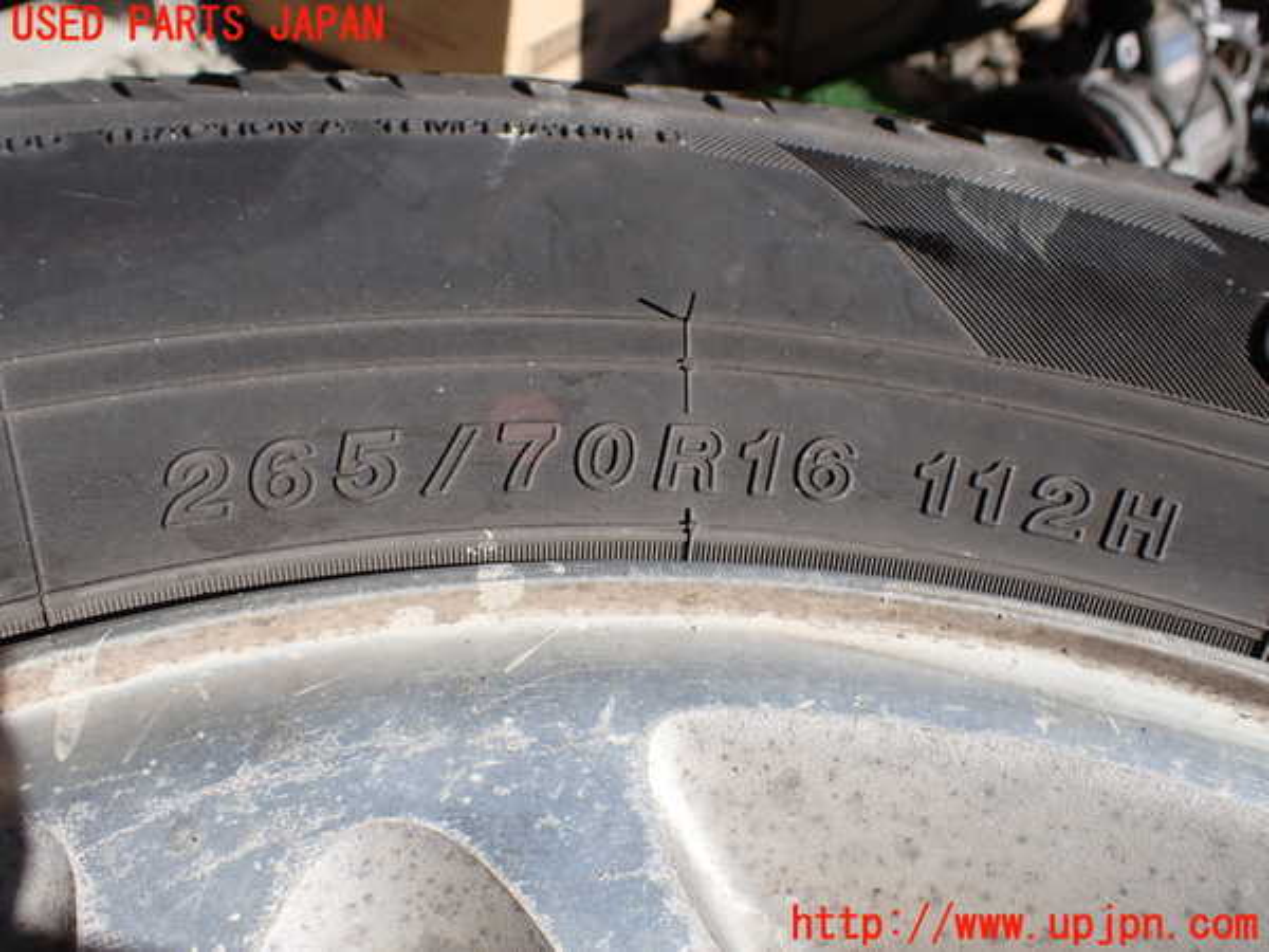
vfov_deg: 46.8
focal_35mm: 30
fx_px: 1100
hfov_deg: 60.0
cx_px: 634
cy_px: 476
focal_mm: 5.4
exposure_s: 1/800
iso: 100
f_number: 3.2
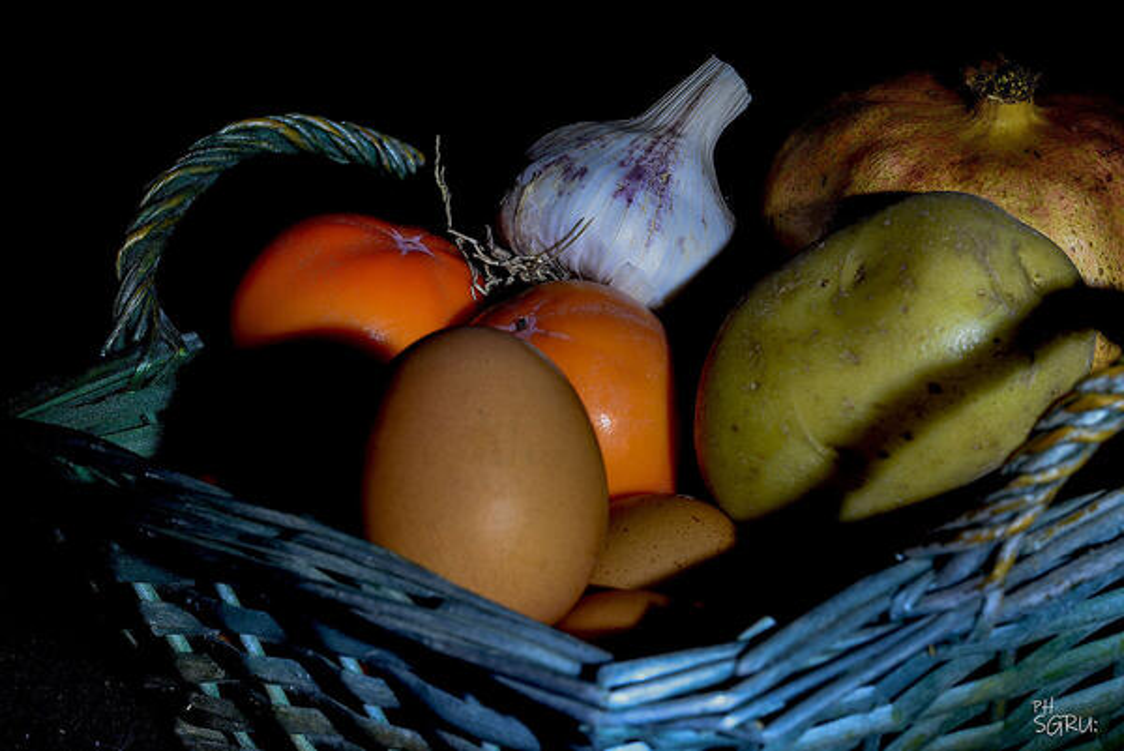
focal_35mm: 105
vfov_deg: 13.1
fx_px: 3281
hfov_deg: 19.4
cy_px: 376
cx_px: 562
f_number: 29
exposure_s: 46.5
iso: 100
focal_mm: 105
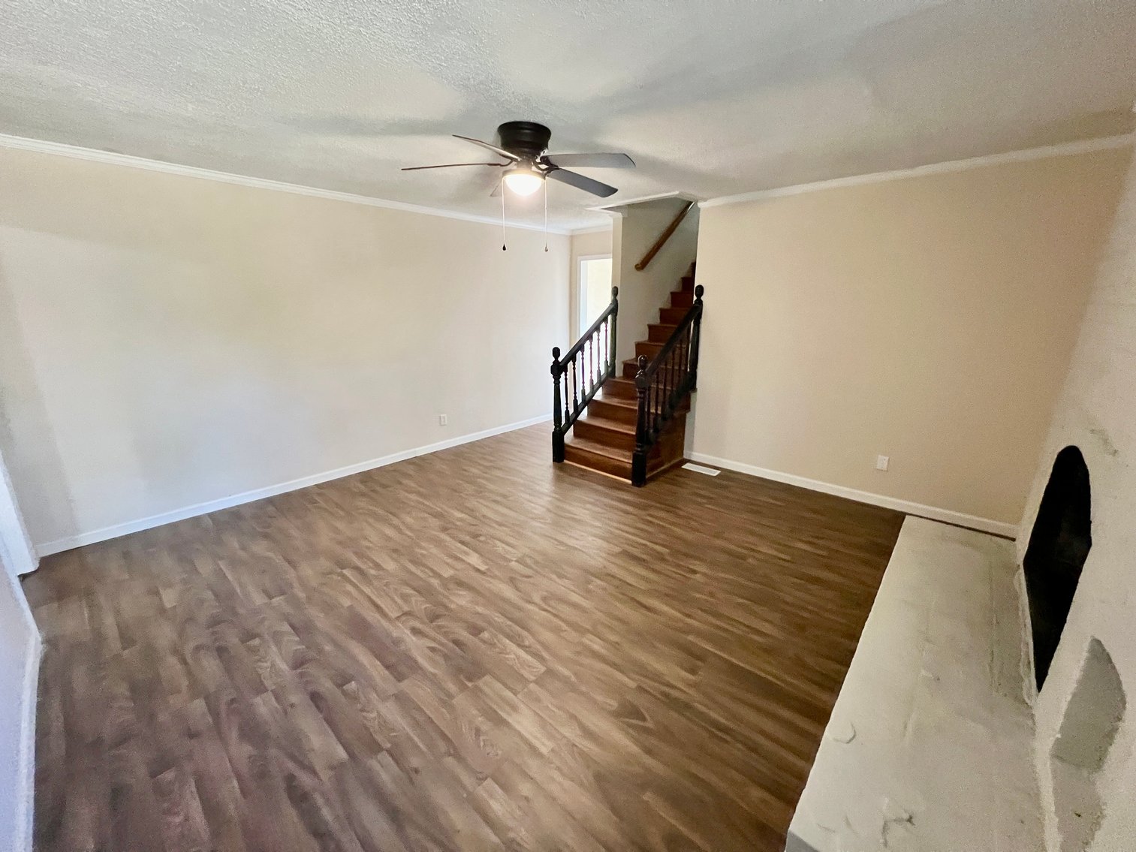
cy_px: 426
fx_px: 427
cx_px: 568
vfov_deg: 89.9
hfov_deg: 106.2
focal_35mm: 13
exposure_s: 1/60
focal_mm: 1.57
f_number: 1.8
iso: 800
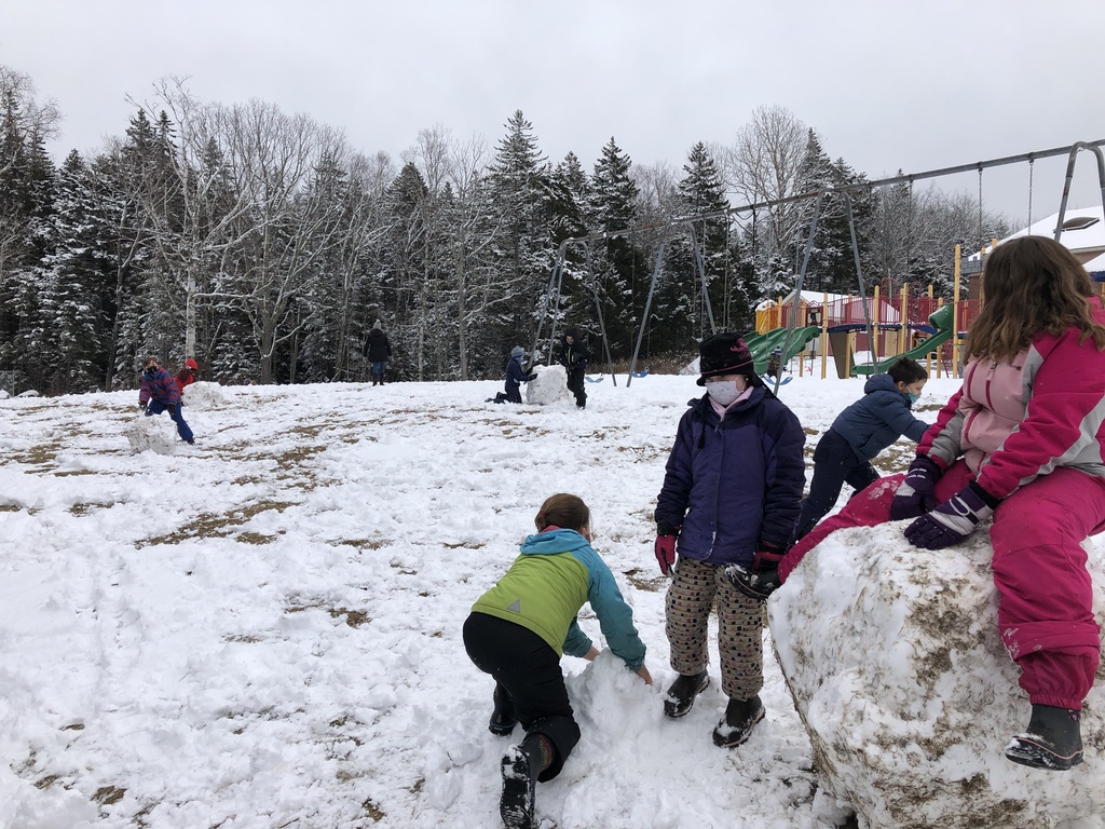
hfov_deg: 63.4
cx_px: 552
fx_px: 894
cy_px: 414
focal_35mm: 28
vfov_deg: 49.7
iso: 20
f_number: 1.8
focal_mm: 3.99
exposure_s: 1/1333
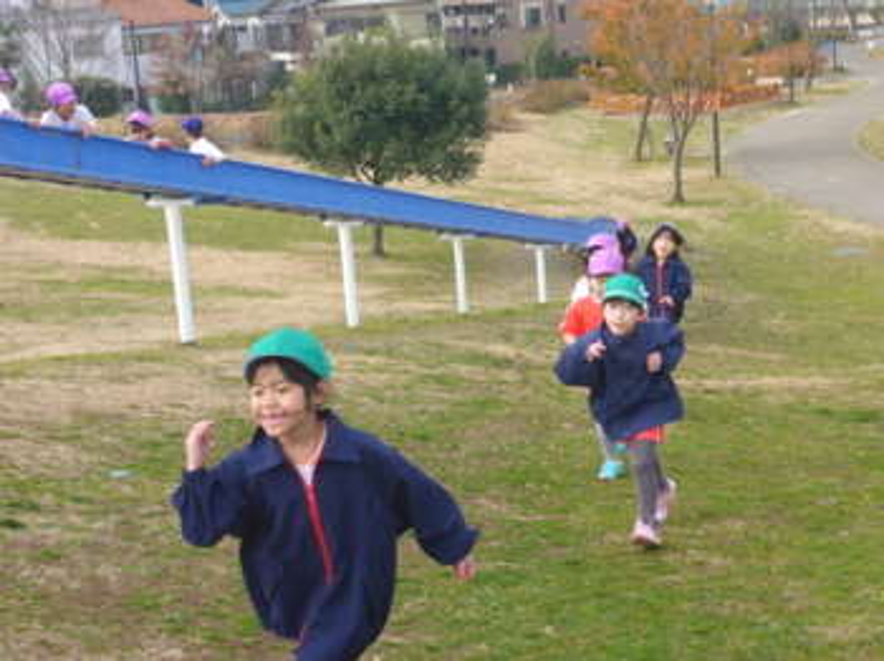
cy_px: 330
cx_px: 442
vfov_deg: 25.6
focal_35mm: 57
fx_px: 1455
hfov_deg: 33.8
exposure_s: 1/320
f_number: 4.9
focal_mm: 9.8
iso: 200
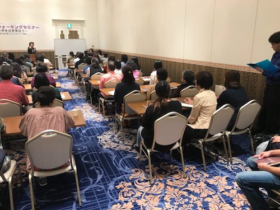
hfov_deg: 63.4
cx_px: 140
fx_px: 226
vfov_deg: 49.7
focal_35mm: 28
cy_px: 105
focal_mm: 3.99
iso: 32
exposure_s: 1/24
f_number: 1.8
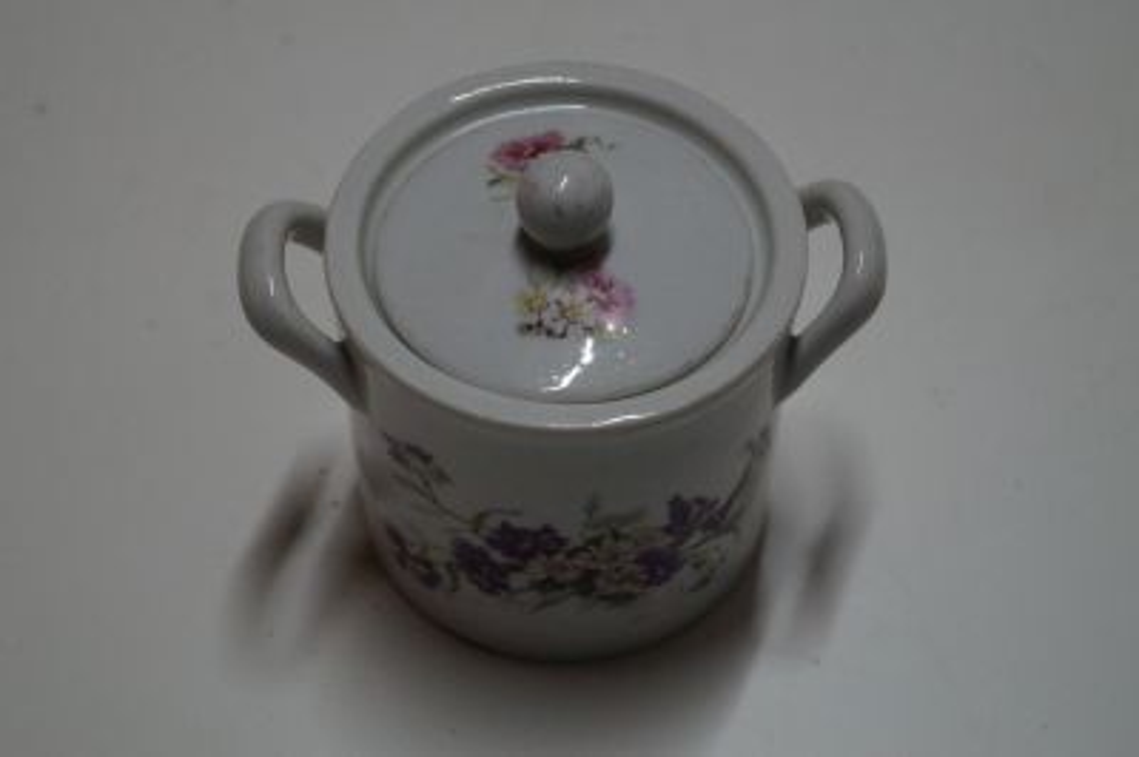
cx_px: 570
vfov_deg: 16.5
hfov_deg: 24.6
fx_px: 2608
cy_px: 378
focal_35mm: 82
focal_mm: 55
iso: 2000
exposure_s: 1/100
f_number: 5.6
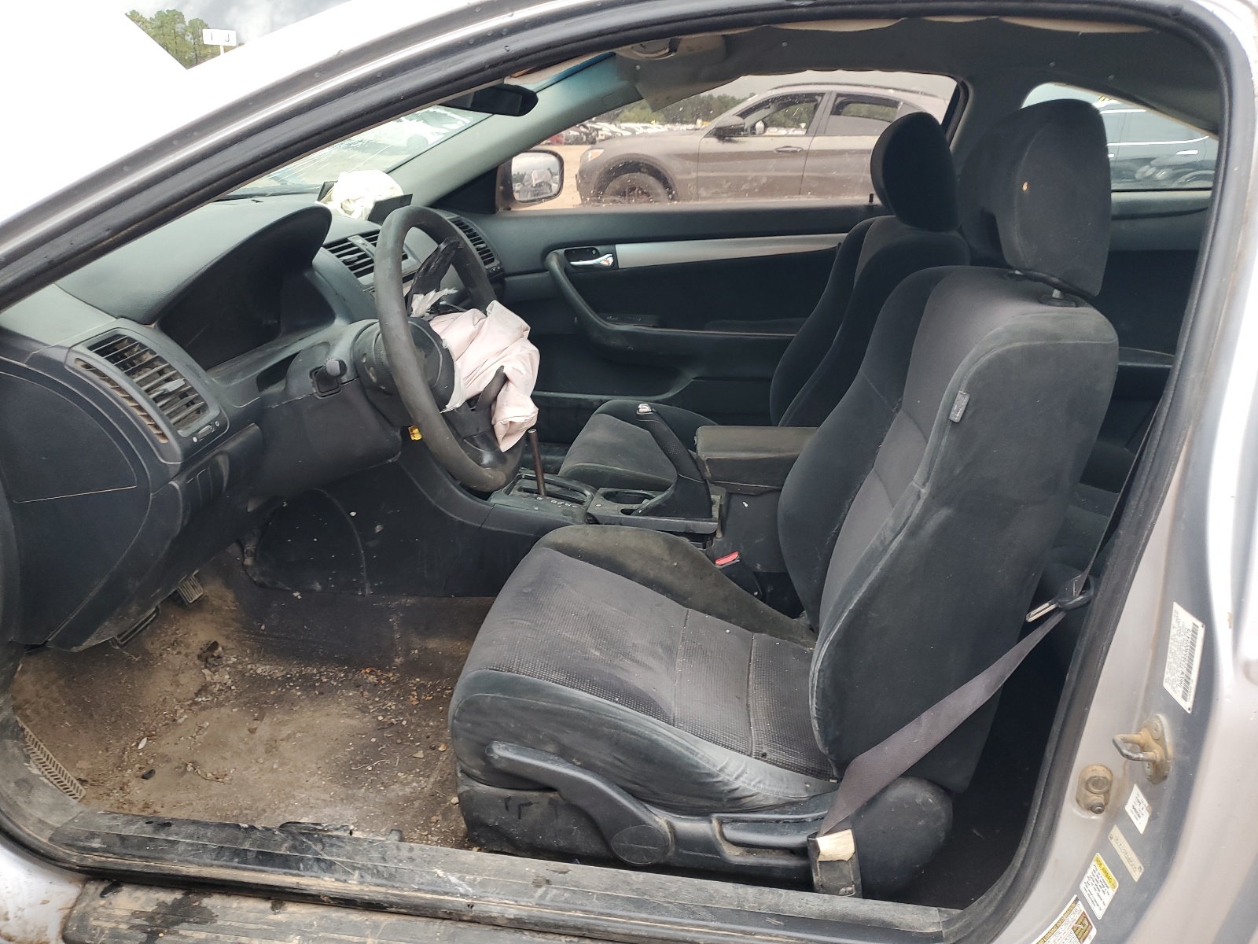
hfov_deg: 67.3
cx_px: 629
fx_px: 945
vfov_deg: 53.1
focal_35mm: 26
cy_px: 472
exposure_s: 1/60.2
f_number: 1.5
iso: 57
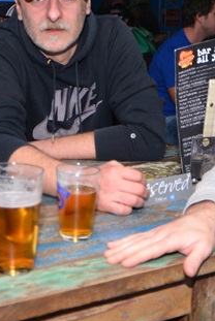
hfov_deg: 17.3
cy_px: 116
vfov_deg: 25.6
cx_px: 67
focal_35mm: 79
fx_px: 706
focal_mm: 24
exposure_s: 1/80
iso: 1250
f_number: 3.5
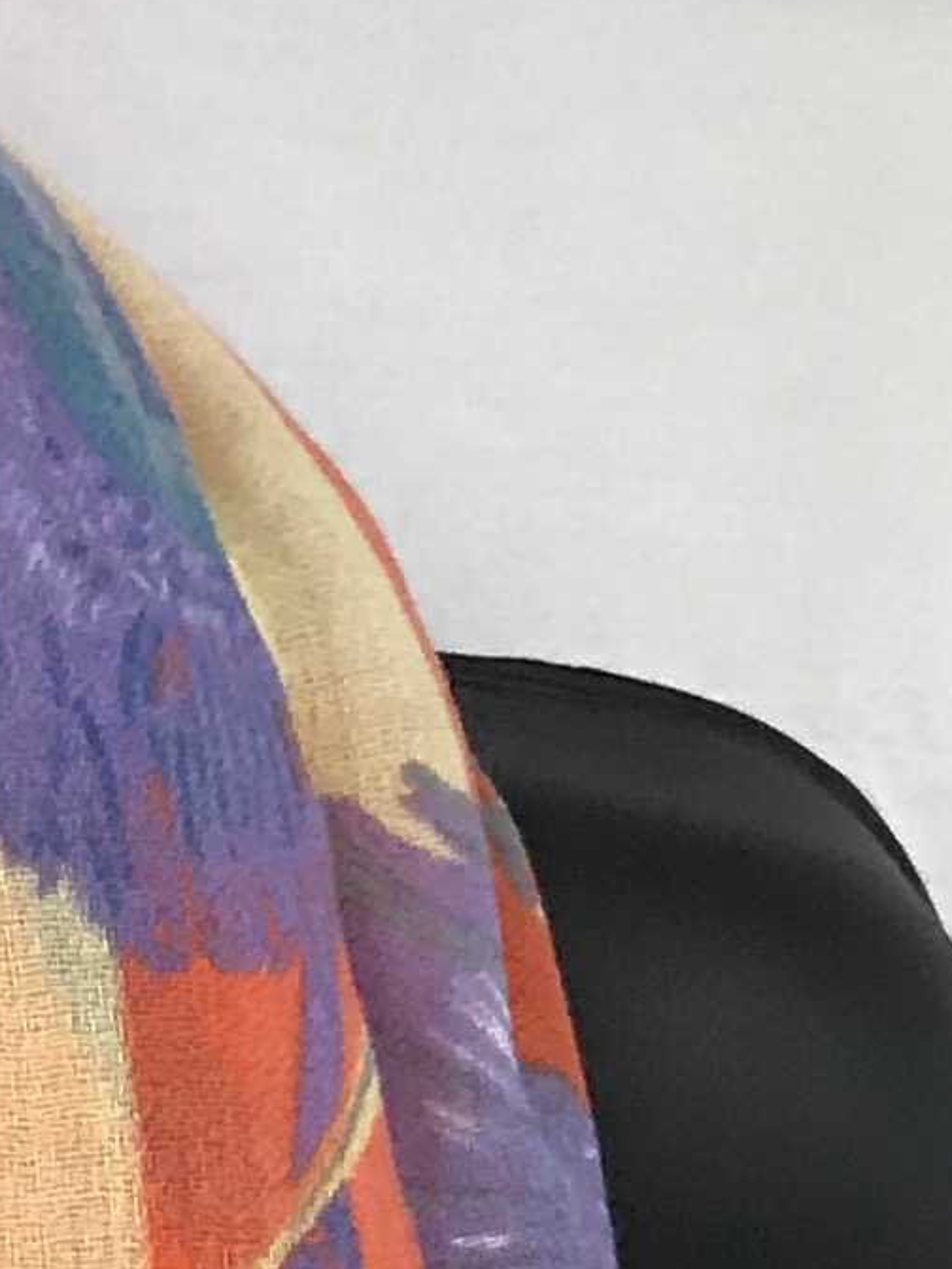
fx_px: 6160
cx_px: -578
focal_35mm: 168
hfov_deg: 8.6
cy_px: 2421
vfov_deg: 10.9
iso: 25
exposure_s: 1/30
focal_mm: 3.99
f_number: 1.8
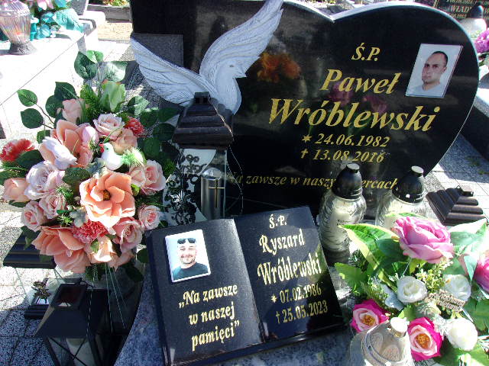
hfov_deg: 65.3
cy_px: 183
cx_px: 244
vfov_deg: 51.4
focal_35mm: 27
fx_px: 381
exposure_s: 1/38
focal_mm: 4.9
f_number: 10.4
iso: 80
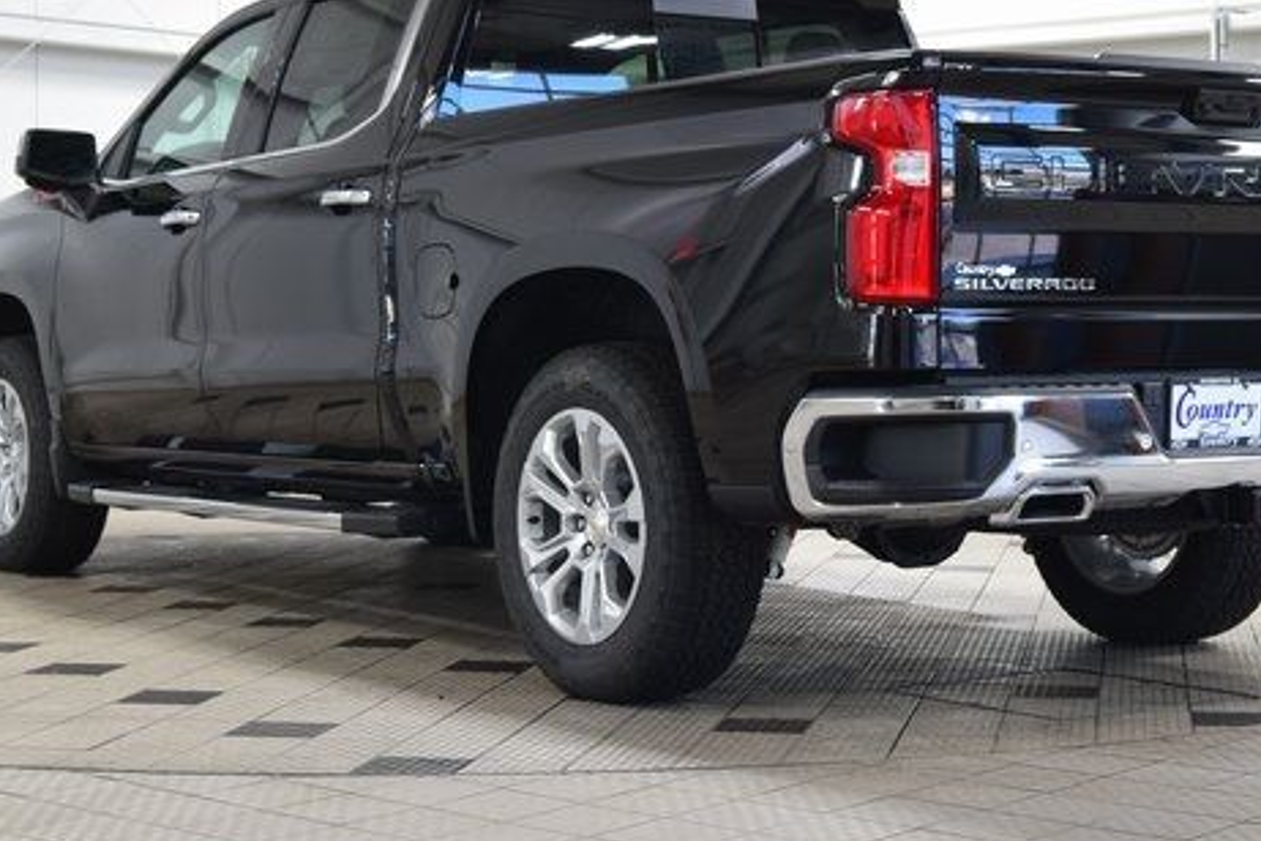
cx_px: 721
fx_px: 2546
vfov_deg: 18.7
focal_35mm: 73
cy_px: 318
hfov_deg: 27.8
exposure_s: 1/15
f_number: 6.3
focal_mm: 35
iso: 640
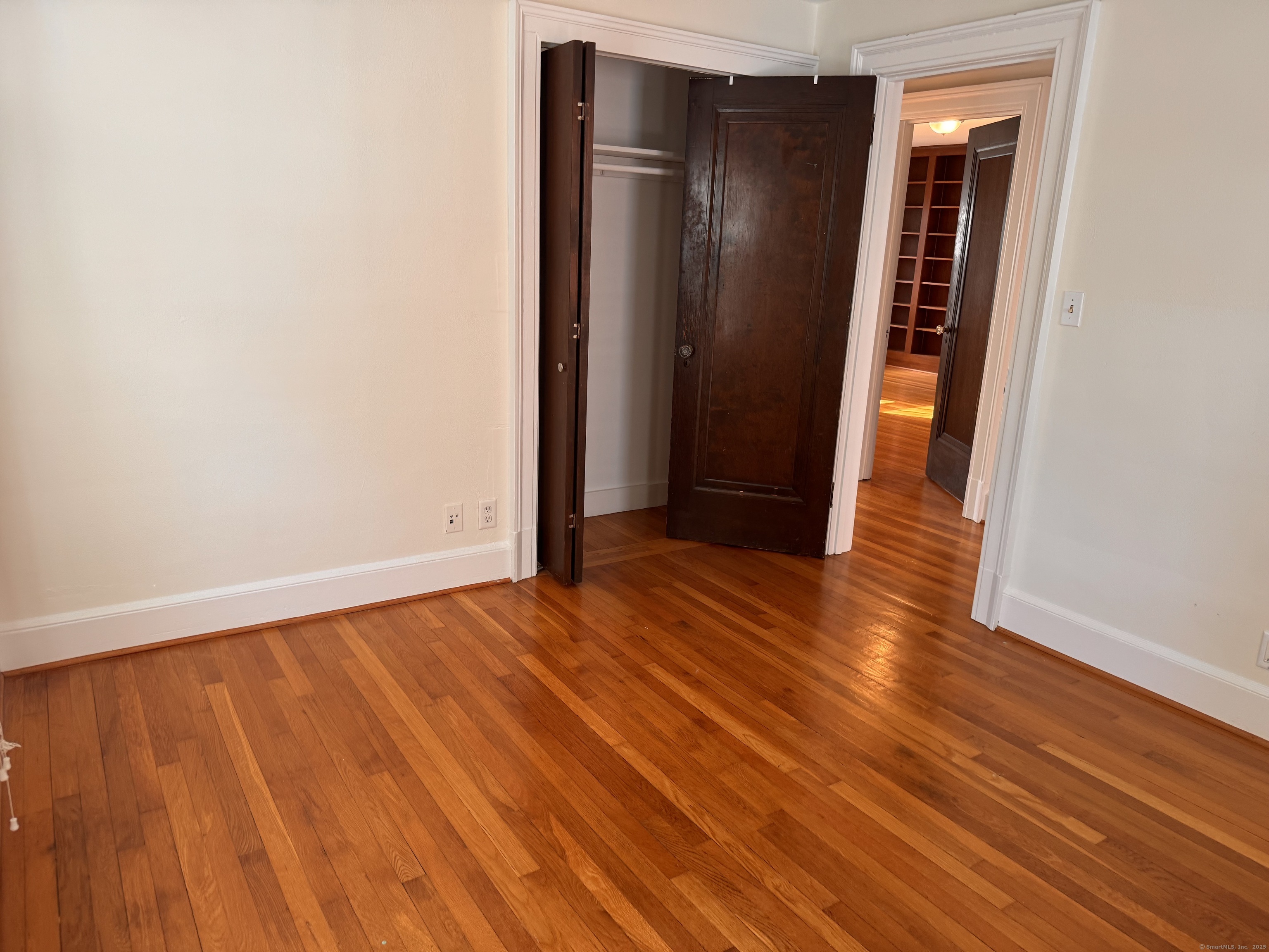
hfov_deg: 71.6
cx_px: 634
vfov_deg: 56.8
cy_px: 476
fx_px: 880
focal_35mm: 24
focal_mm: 6.76
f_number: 1.78
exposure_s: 1/121
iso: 100
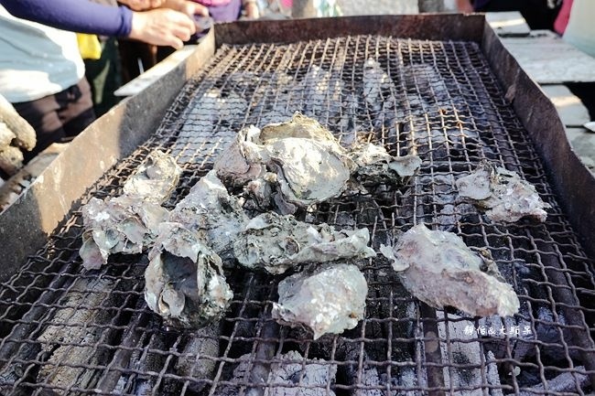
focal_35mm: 31
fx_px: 512
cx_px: 298
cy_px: 198
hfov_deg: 60.3
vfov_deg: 42.3
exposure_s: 1/200
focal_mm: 11.52
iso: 125
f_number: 3.5
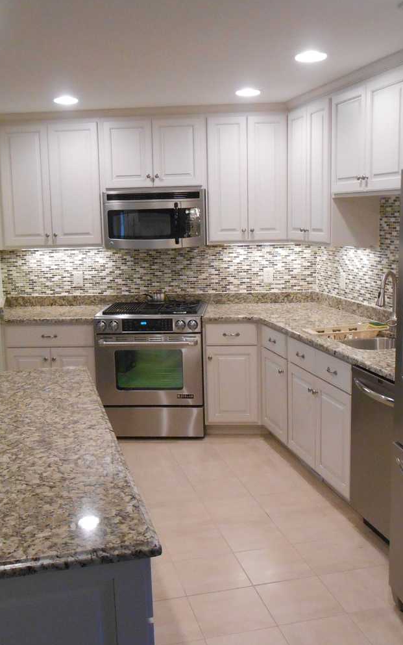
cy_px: 323
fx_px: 650
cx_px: 183
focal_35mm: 37
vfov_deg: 52.7
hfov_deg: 34.4
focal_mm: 4.6
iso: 400
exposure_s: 1/30
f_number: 3.5
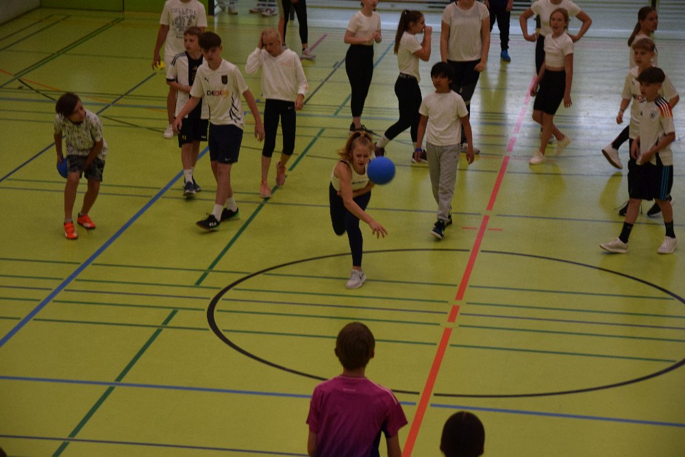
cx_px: 342
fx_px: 1998
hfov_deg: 19.5
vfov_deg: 13.0
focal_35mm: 105
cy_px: 228
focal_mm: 70
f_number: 4.5
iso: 800
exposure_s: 1/160
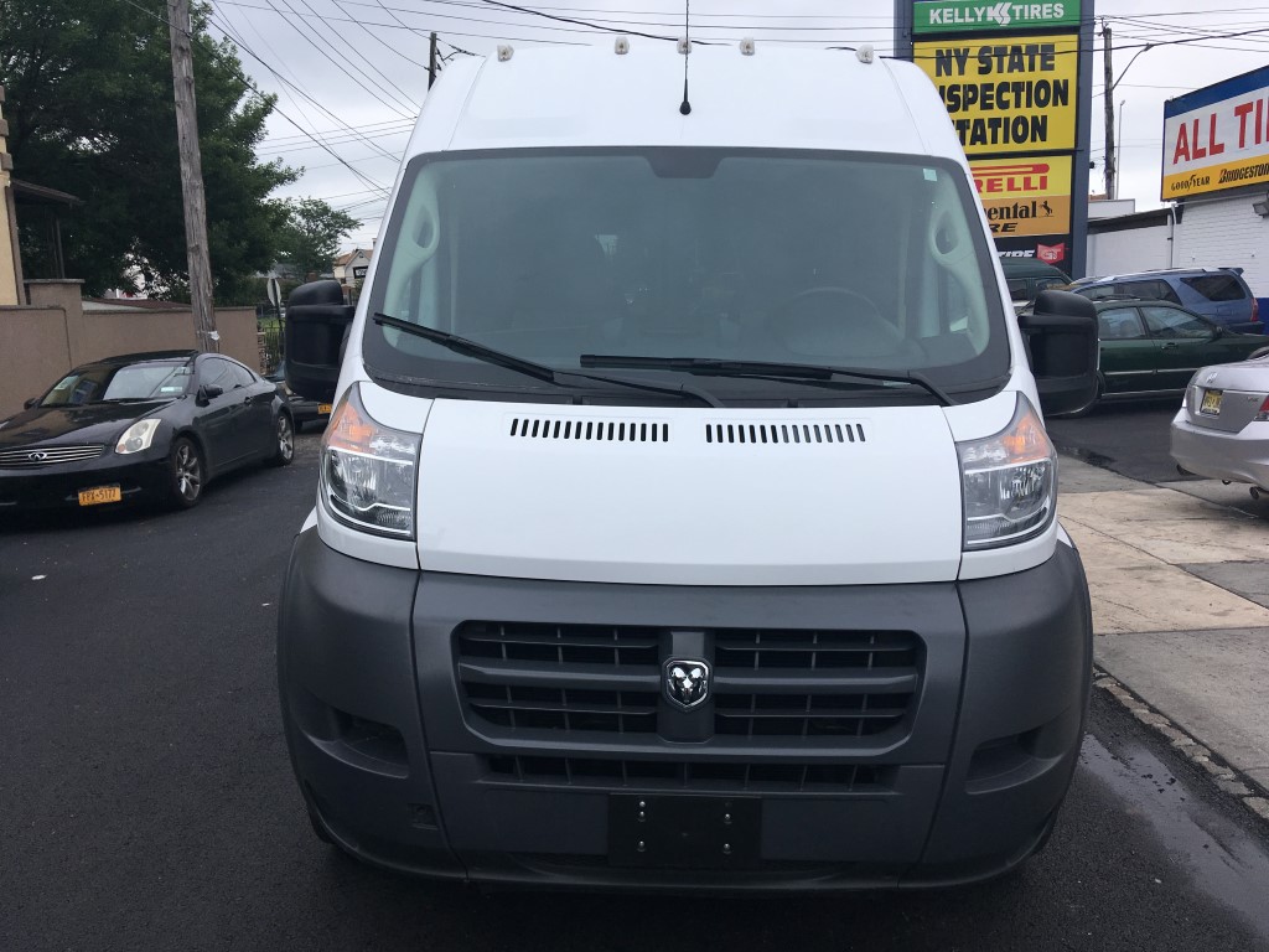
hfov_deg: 61.7
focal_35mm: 29
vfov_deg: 48.2
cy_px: 476
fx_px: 1063
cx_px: 634
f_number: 2.2
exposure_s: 1/950
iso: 25
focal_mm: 4.15
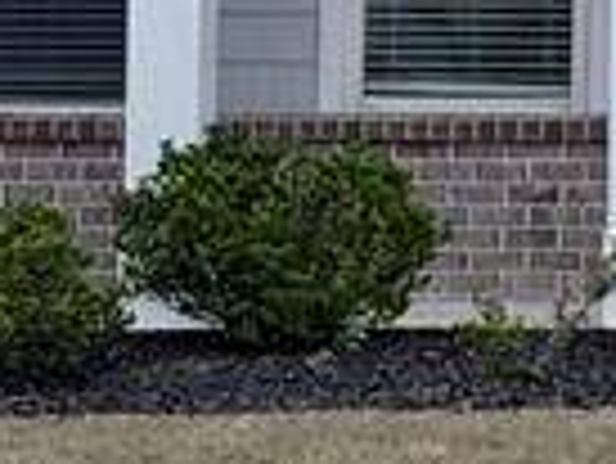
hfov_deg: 5.4
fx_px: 6394
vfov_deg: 4.1
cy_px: -441
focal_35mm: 359
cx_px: 1201
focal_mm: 6.76
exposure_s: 1/2415
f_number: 1.78
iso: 80
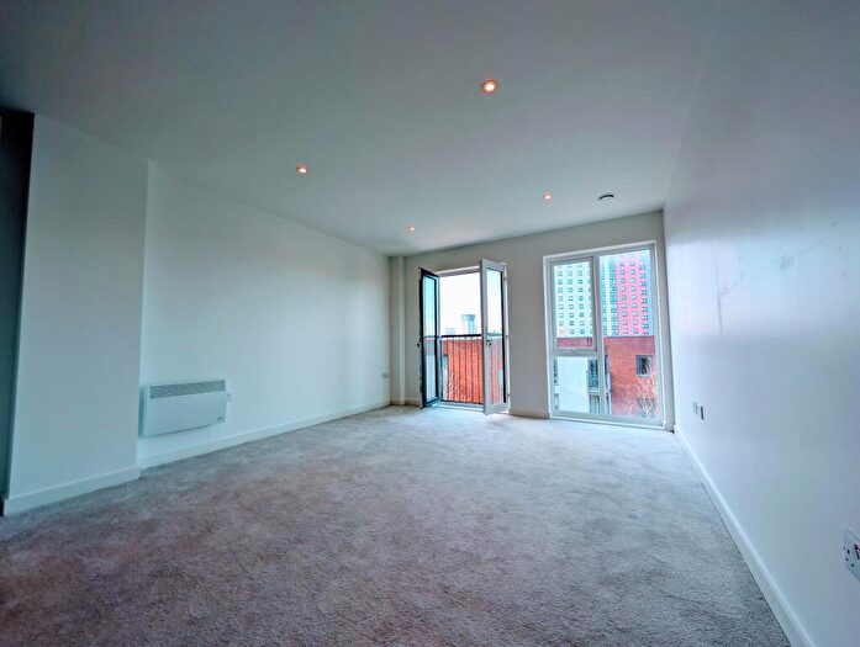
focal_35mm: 12
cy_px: 324
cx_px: 430
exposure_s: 1/641
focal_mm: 2.02
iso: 55
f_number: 1.7
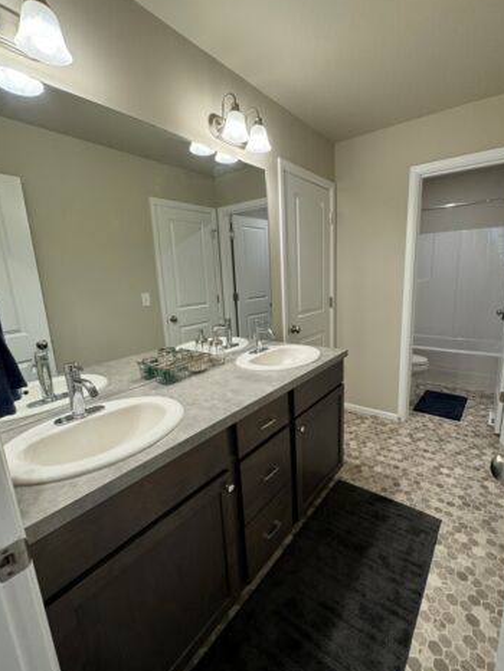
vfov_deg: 94.5
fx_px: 310
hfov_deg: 77.9
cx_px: 279
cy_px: 339
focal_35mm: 16
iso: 250
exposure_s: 1/120
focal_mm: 2.22
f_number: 2.2
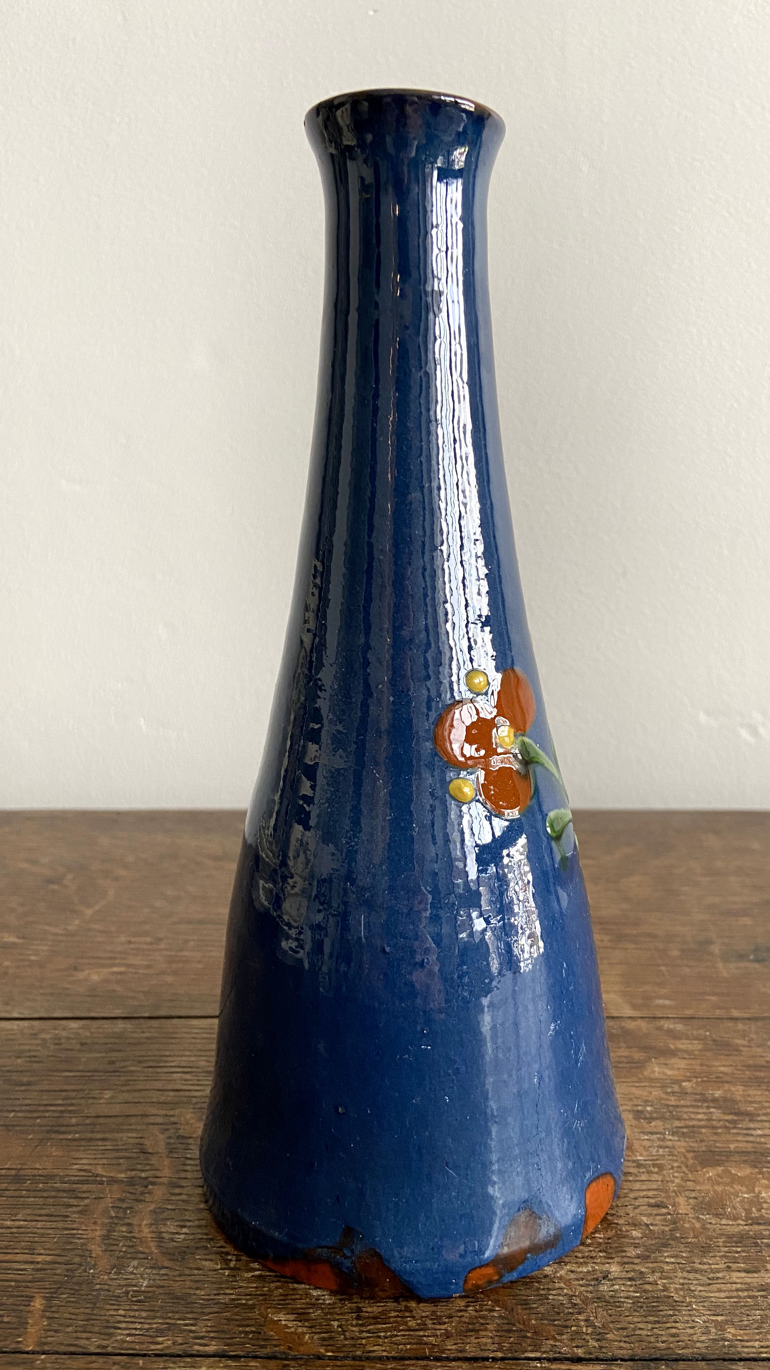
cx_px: 449
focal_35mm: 29
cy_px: 700
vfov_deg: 66.1
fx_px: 1053
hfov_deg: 40.1
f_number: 1.8
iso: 125
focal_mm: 4.25
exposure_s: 1/60
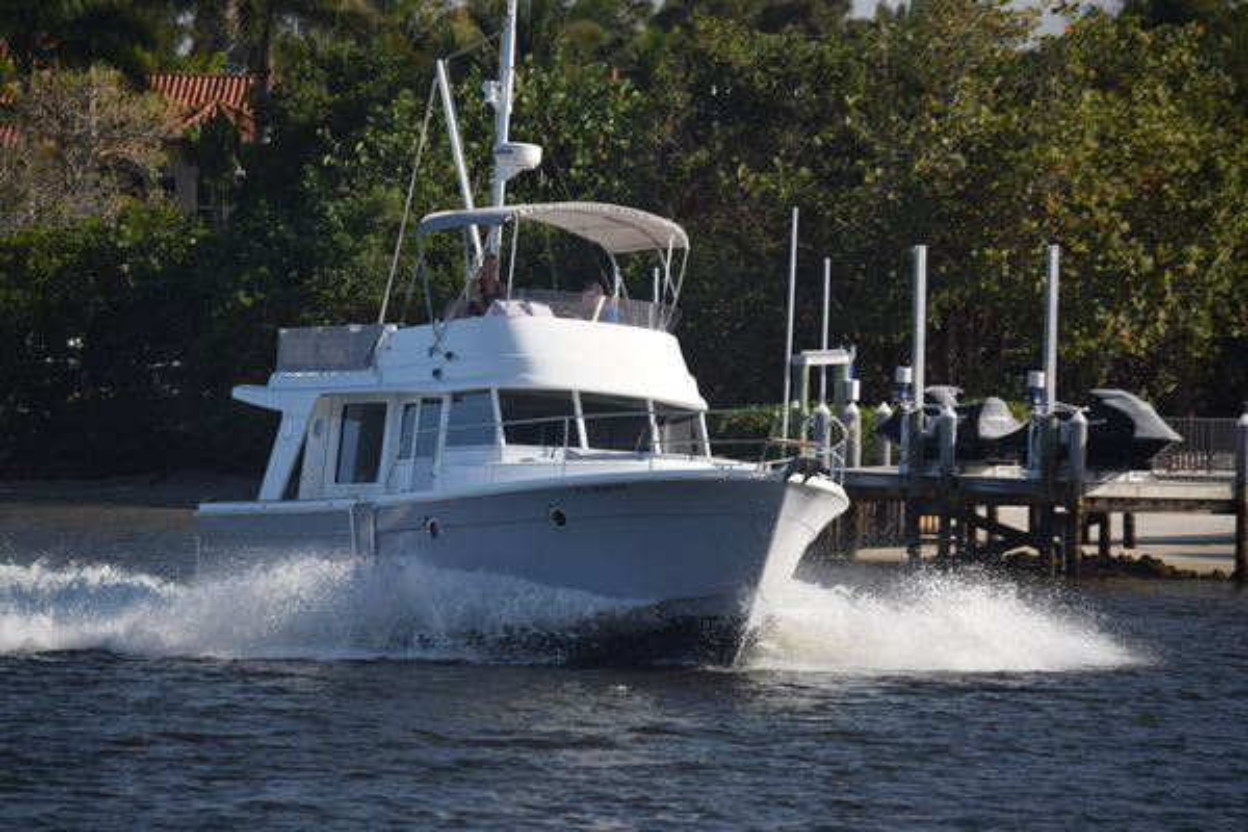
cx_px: 624
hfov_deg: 8.3
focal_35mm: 248
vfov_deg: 5.6
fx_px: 8579
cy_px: 416
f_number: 5.3
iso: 400
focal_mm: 165
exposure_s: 1/1250
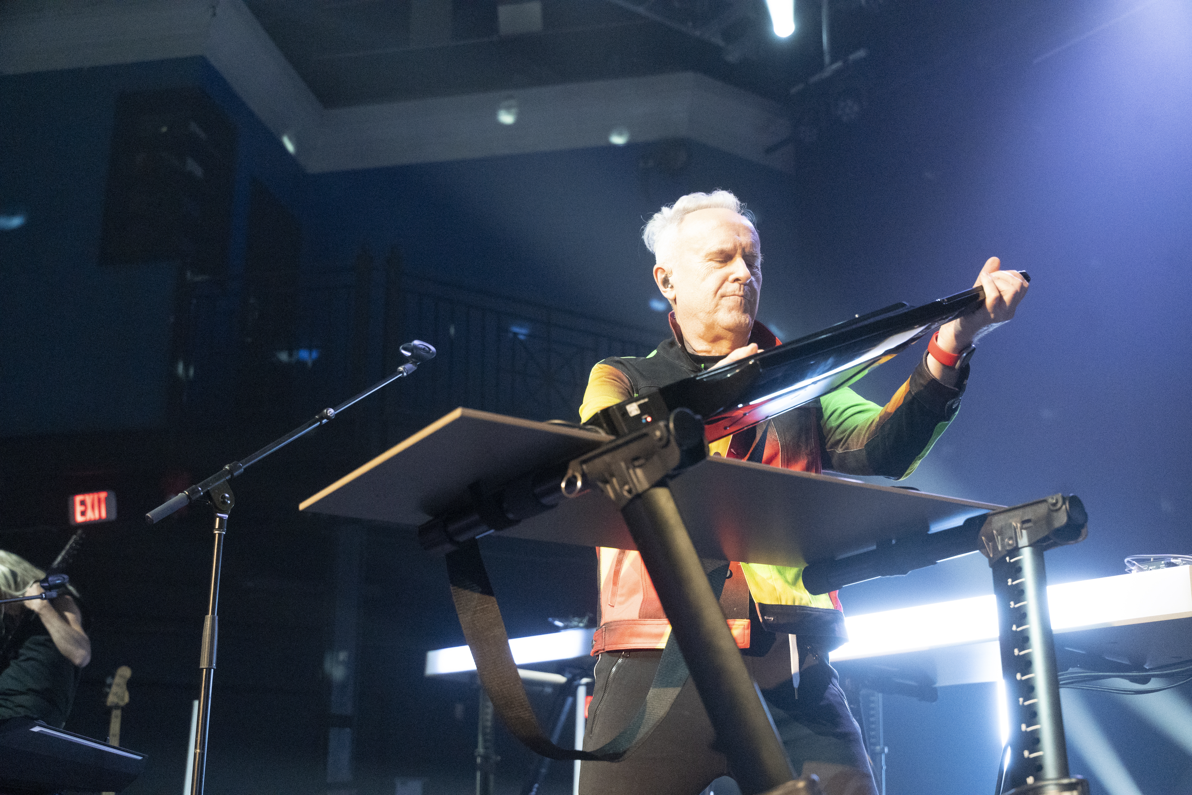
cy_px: 398
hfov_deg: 49.6
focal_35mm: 39
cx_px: 596
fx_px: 1291
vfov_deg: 34.2
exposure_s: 1/320
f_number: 4
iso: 12800
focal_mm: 39
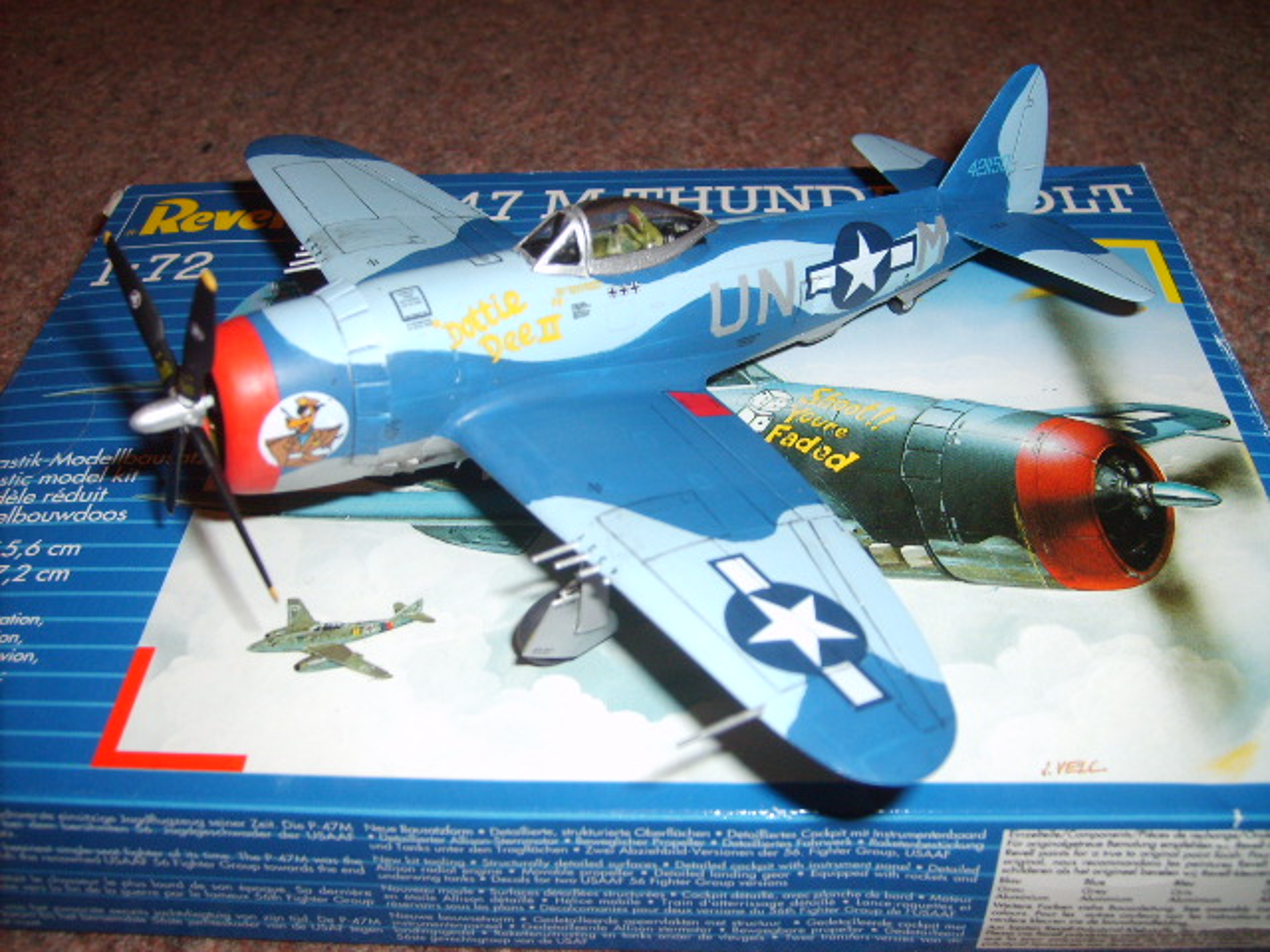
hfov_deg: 52.6
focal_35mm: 35
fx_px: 1284
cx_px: 635
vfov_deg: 40.7
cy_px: 476
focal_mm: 5.8
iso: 100
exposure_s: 1/45
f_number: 2.8
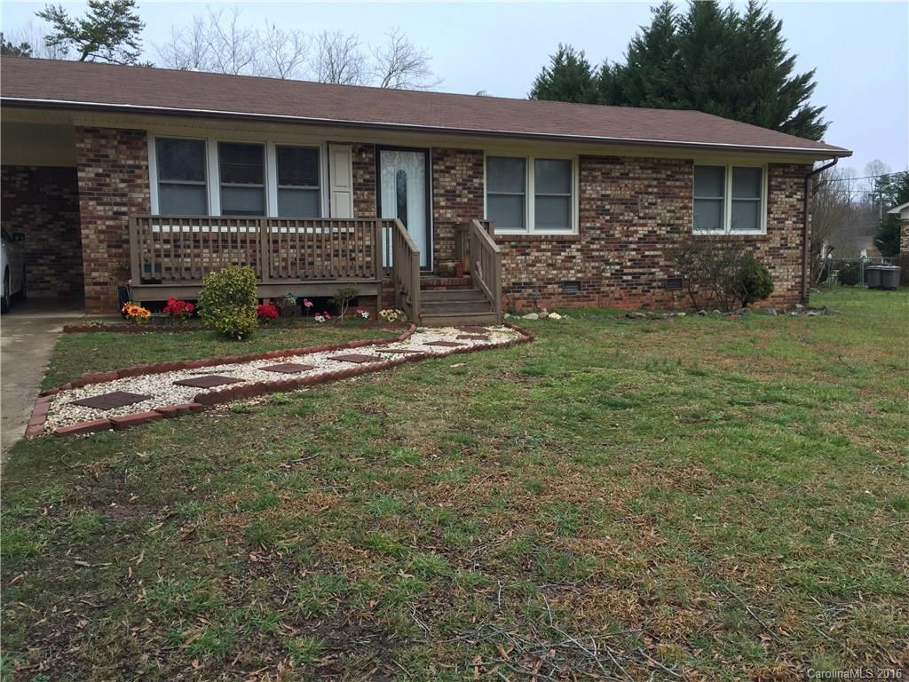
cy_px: 341
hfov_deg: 61.7
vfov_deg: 48.2
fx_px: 762
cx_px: 454
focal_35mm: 29
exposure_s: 1/171
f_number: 2.2
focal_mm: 4.15
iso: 32
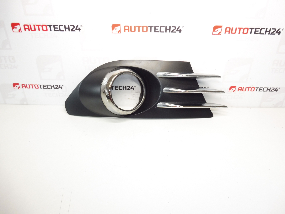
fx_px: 198
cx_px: 142
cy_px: 107
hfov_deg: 71.6
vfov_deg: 56.8
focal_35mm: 24
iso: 200
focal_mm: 4.3
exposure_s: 1/80
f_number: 3.5
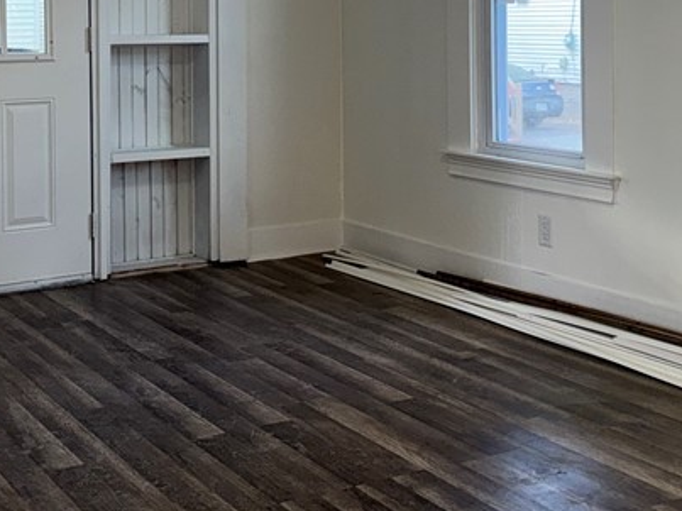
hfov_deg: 31.6
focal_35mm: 61
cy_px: 27
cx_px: 278
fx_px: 1201
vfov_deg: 23.2
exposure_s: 1/120
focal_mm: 6.76
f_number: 1.78
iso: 160
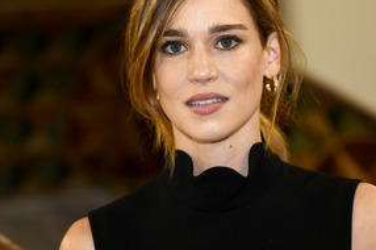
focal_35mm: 315
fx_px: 3286
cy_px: 111
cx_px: 222
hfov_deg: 6.5
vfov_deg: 4.4
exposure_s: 1/250
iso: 400
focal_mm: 200
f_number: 3.2
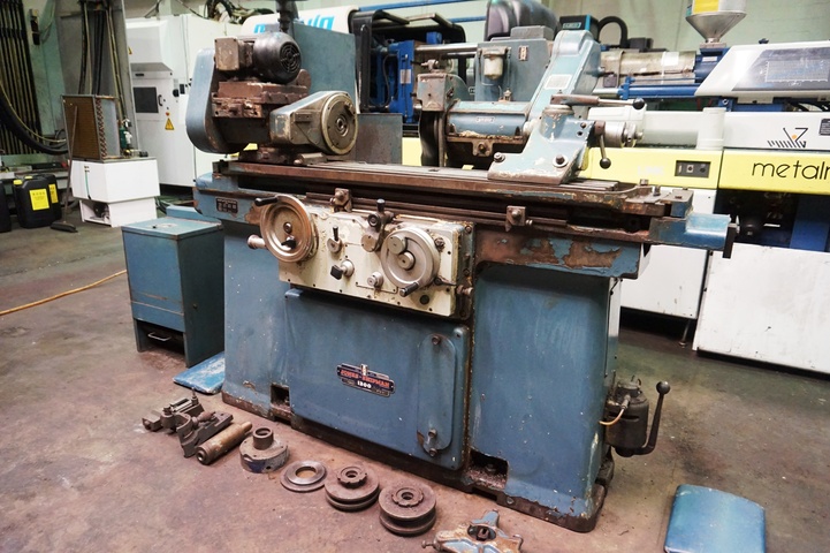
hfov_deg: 73.8
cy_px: 276
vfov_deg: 53.1
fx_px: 553
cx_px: 415
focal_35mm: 24
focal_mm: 16
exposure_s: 1/125
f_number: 3.5
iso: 3200
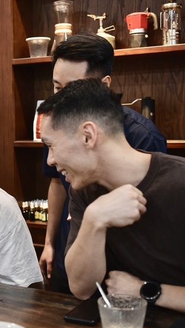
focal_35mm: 64
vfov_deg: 32.8
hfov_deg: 18.1
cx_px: -24
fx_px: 558
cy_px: 166
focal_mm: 40
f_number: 3.2
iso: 1000
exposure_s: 1/125
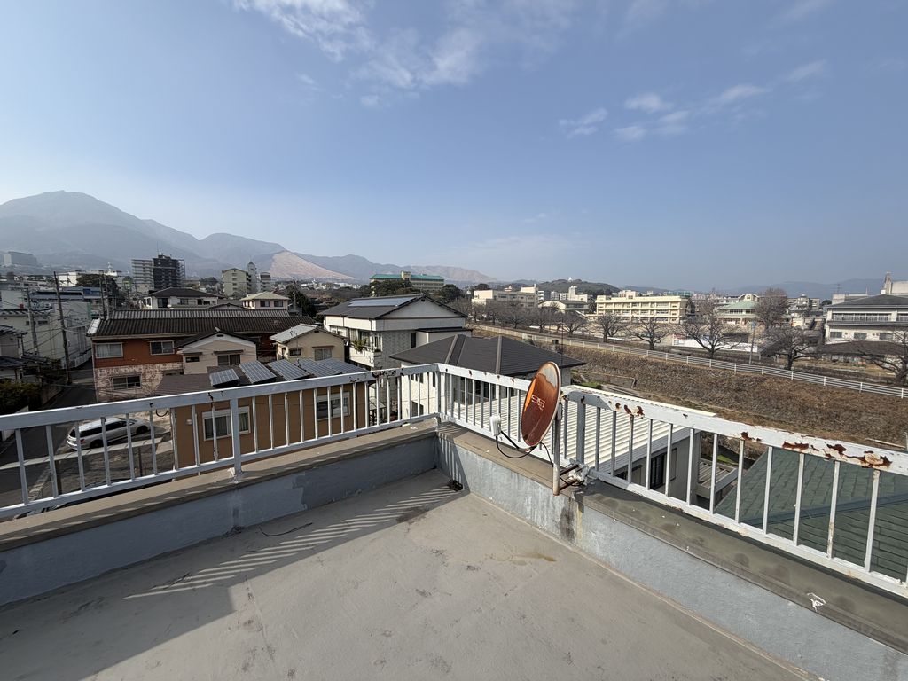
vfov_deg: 85.7
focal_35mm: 14
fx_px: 367
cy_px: 340
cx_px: 454
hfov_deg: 102.1
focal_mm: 2.22
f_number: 2.2
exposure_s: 1/1189
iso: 20
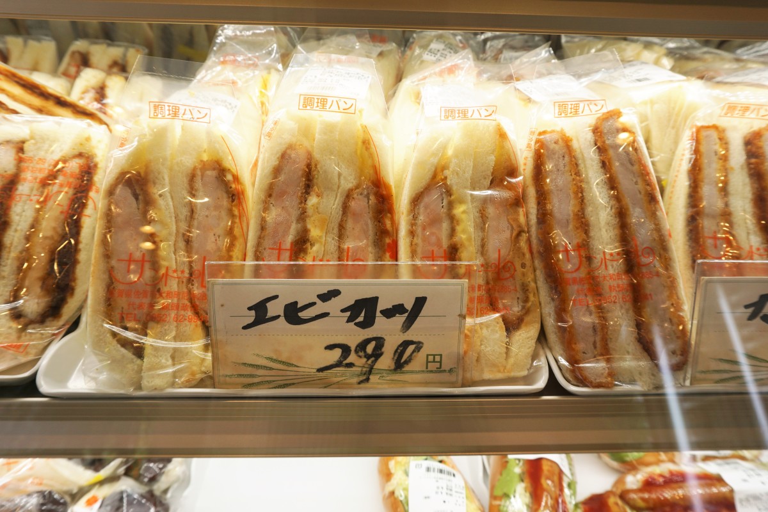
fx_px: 512
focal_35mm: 24
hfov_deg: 73.7
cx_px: 384
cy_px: 256
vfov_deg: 53.1
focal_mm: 16
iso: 100
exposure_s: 1/100
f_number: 7.1
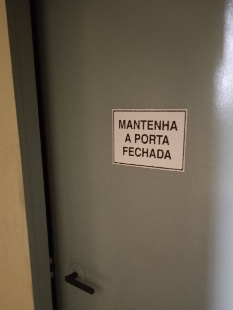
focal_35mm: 36
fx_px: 323
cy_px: 192
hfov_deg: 39.4
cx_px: 144
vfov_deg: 50.9
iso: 1292
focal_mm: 3.43
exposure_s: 1/13.3
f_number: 2.2
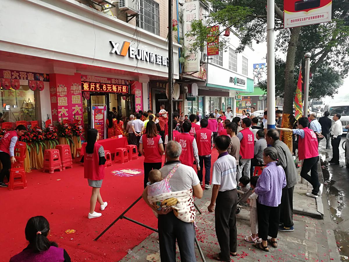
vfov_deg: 51.4
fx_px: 272
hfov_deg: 65.3
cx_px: 174
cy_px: 131
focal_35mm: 27
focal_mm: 3.84
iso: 160
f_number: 2.2
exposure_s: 1/120
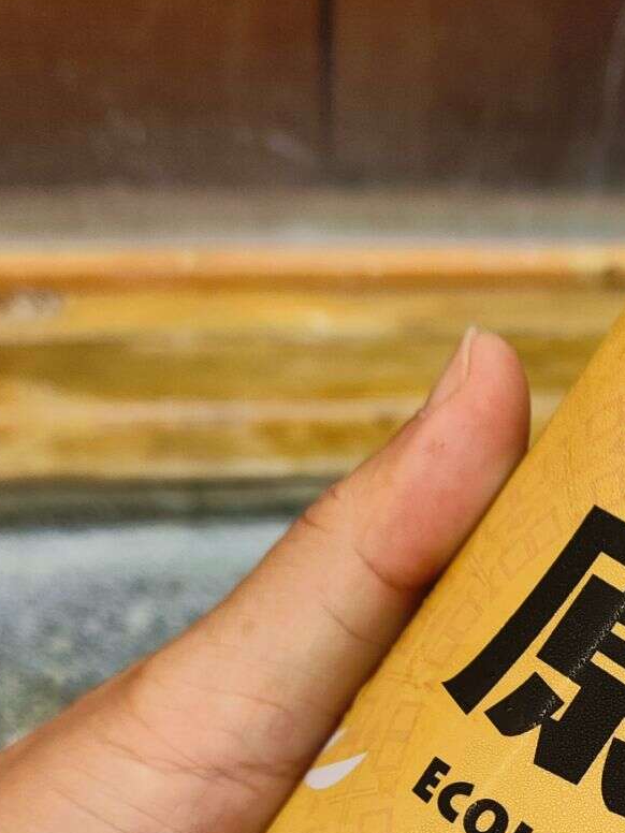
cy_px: 798
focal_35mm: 66
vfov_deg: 27.9
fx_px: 1589
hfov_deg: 21.5
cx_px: 620
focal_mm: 4.71
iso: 300
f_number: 1.79
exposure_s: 1/36.5
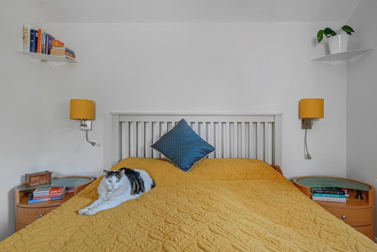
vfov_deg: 60.0
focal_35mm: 21
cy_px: 126
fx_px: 218
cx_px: 188
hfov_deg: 81.7
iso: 500
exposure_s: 1/3
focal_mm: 20.8
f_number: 7.1
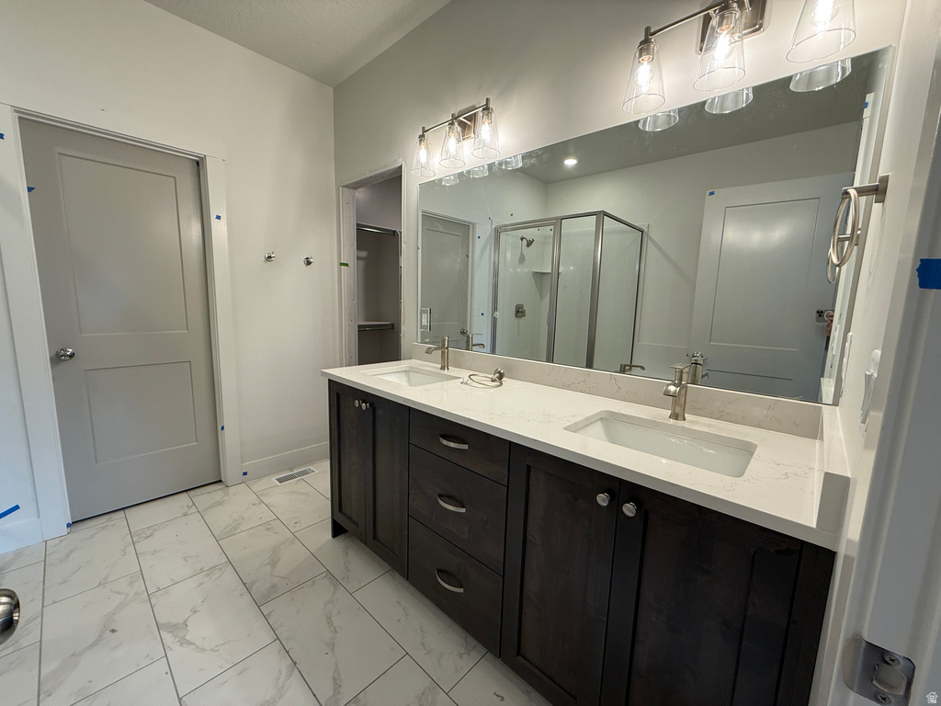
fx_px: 381
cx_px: 470
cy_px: 353
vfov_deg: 85.7
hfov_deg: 102.1
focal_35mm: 14
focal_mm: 2.22
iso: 125
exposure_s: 1/120
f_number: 2.2
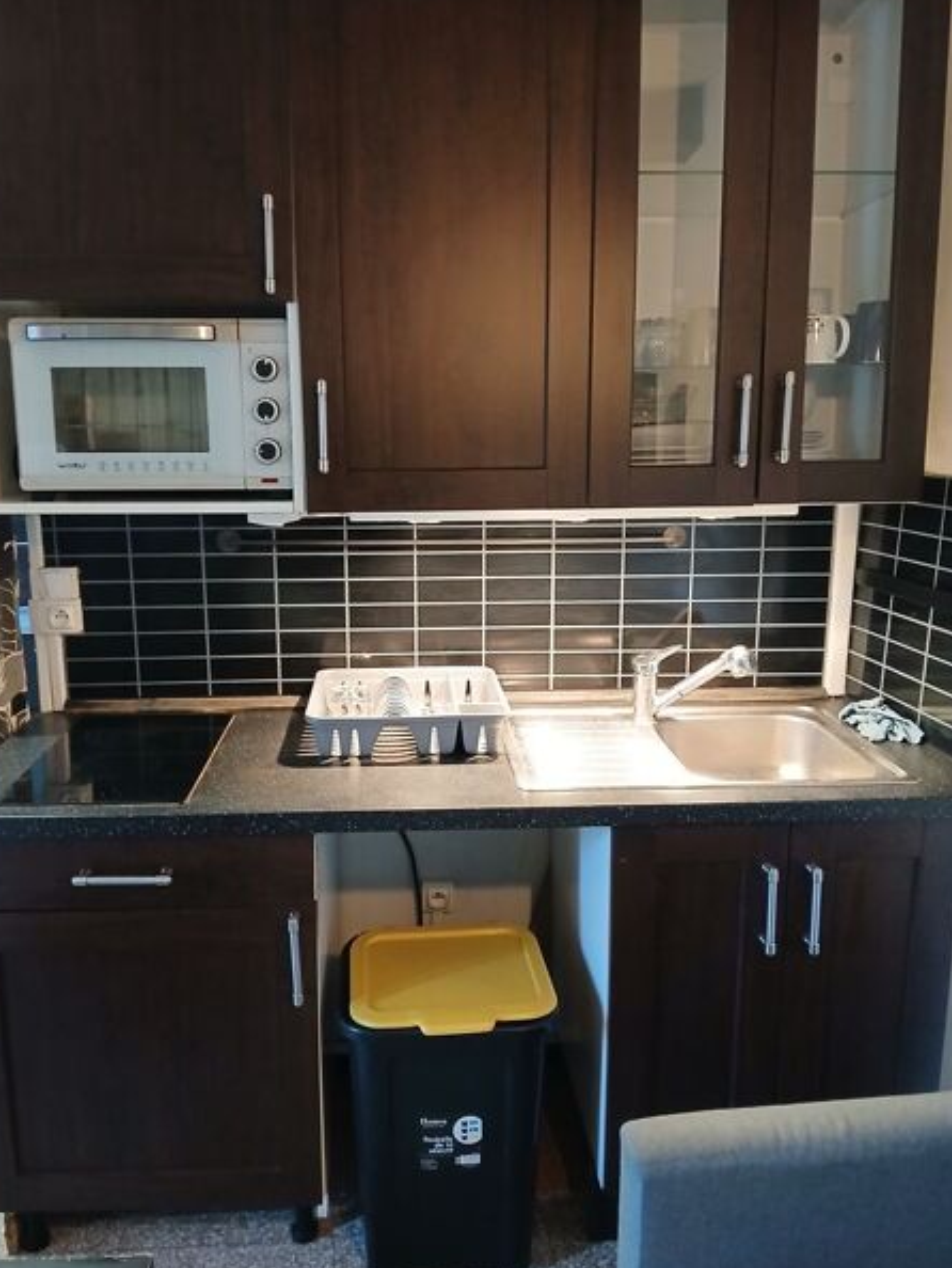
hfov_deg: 49.7
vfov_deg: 63.4
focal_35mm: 28
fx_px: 1026
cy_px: 630
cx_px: 446
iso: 640
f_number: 1.8
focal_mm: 3.98
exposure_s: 1/20
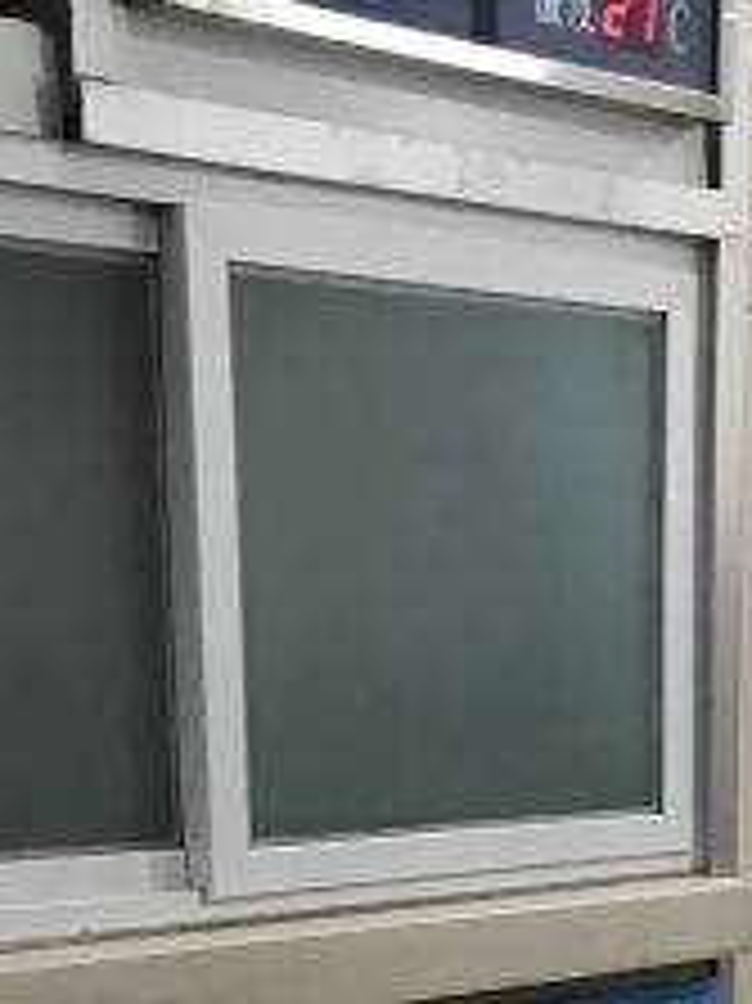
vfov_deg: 20.5
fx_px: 2551
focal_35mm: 88
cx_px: 925
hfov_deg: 16.0
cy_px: 1283
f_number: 1.8
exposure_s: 1/17
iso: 64
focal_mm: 3.99
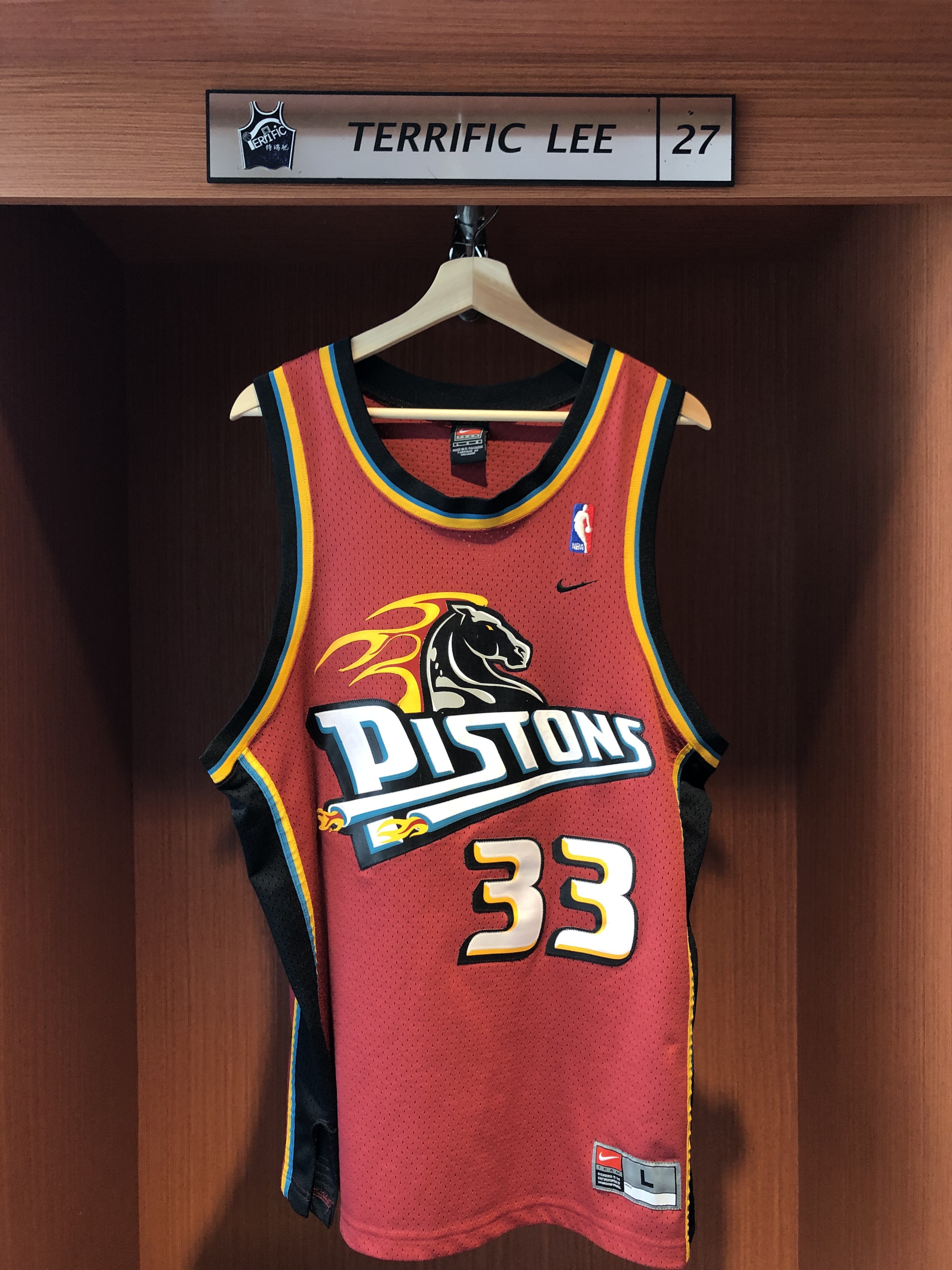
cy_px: 635
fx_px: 1027
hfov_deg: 49.7
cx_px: 476
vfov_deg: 63.4
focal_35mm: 28
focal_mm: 3.99
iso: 40
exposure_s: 1/20
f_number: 1.8
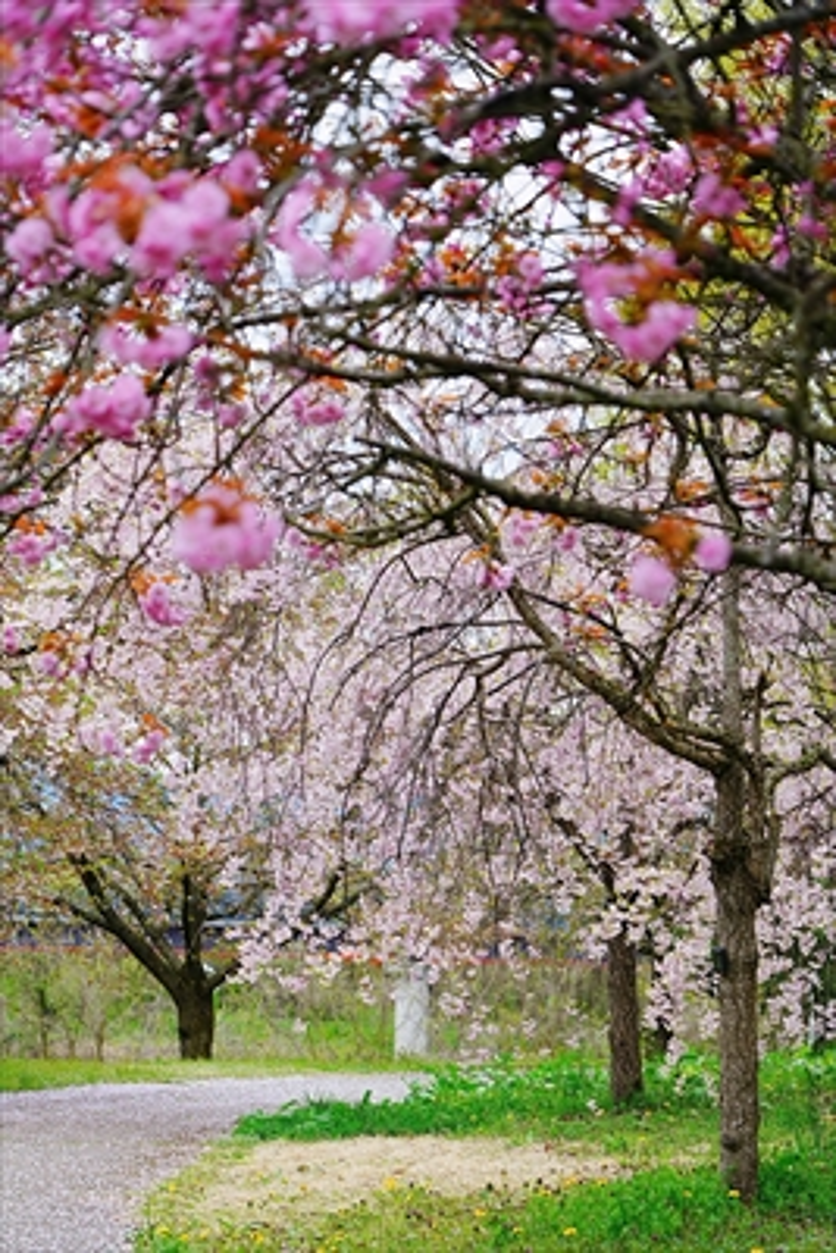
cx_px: 418
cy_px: 626
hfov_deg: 13.1
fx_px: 3654
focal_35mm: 105
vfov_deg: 19.4
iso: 100
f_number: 5.6
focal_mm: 105
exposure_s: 1/200
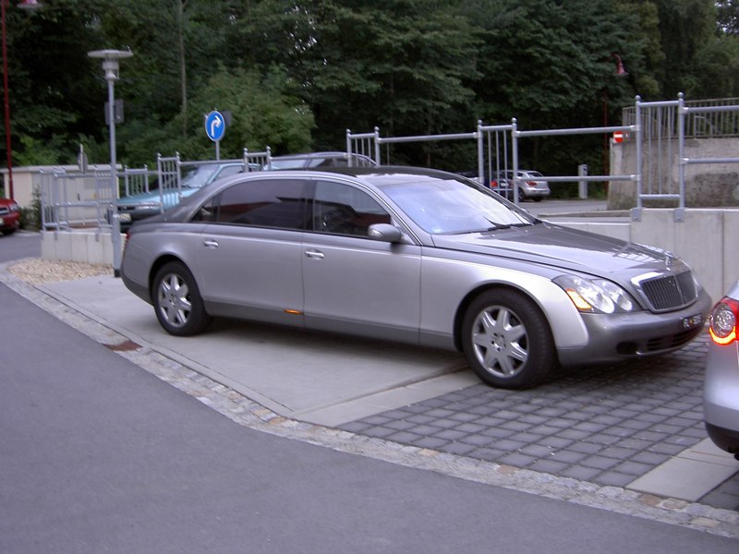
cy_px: 277
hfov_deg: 42.9
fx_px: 939
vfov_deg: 32.9
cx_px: 370
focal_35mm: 44
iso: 100
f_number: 2.9
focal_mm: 9
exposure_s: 1/21.1
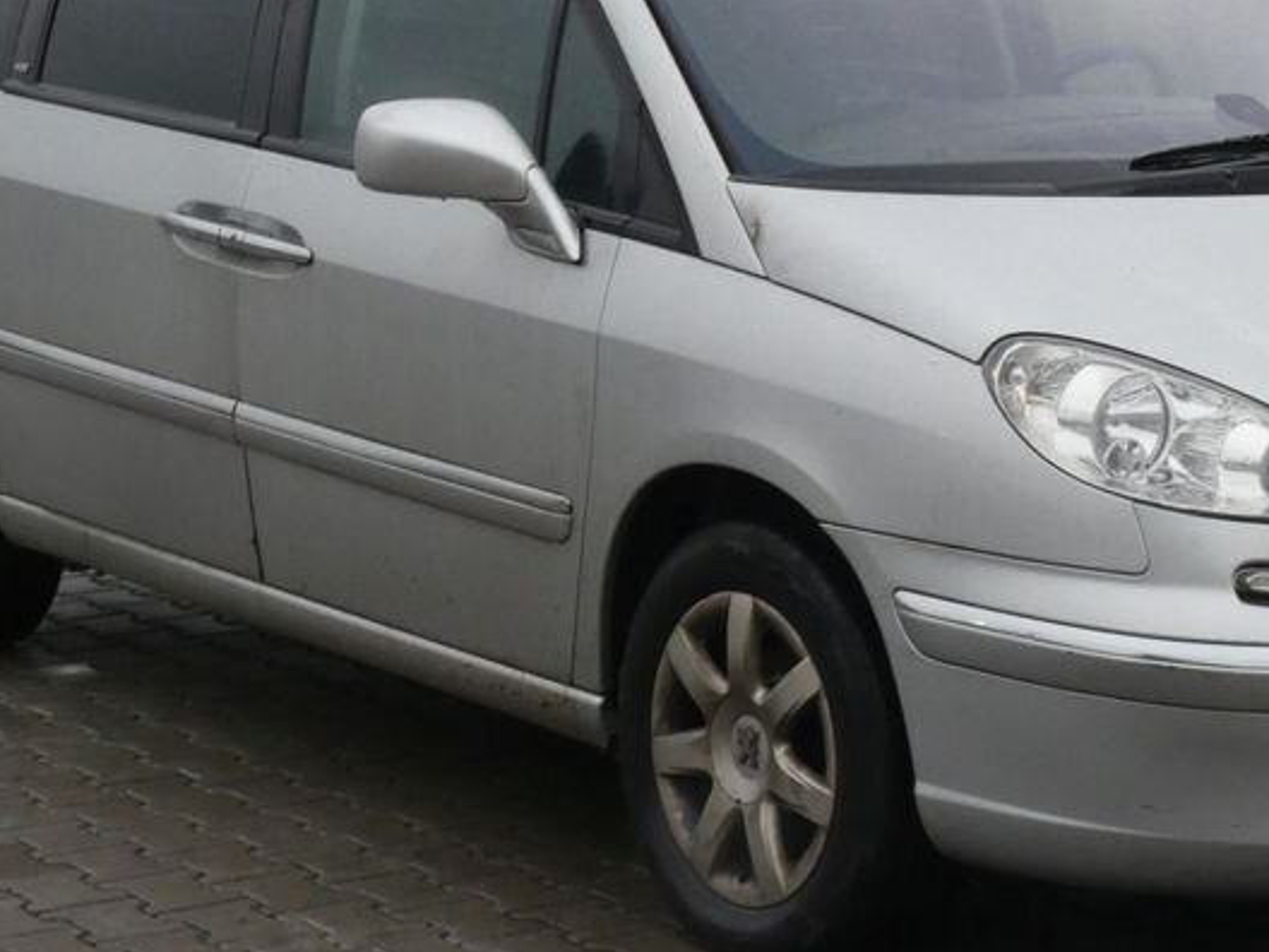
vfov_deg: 15.2
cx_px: 904
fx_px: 3556
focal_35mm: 97
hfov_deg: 20.1
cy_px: 267
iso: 320
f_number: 5.6
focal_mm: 9
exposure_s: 1/80
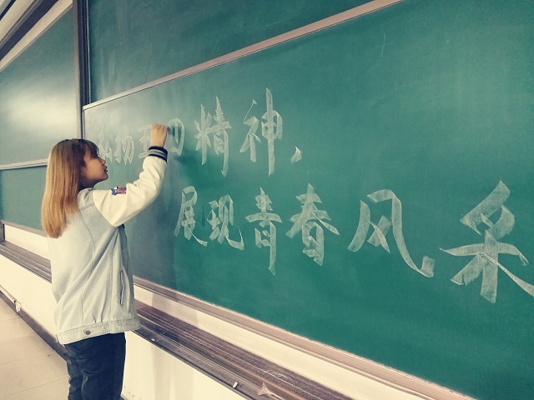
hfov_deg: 65.3
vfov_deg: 51.4
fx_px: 417
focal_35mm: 27
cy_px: 200
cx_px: 267
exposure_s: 1/20
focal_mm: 3.84
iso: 640
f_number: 2.2
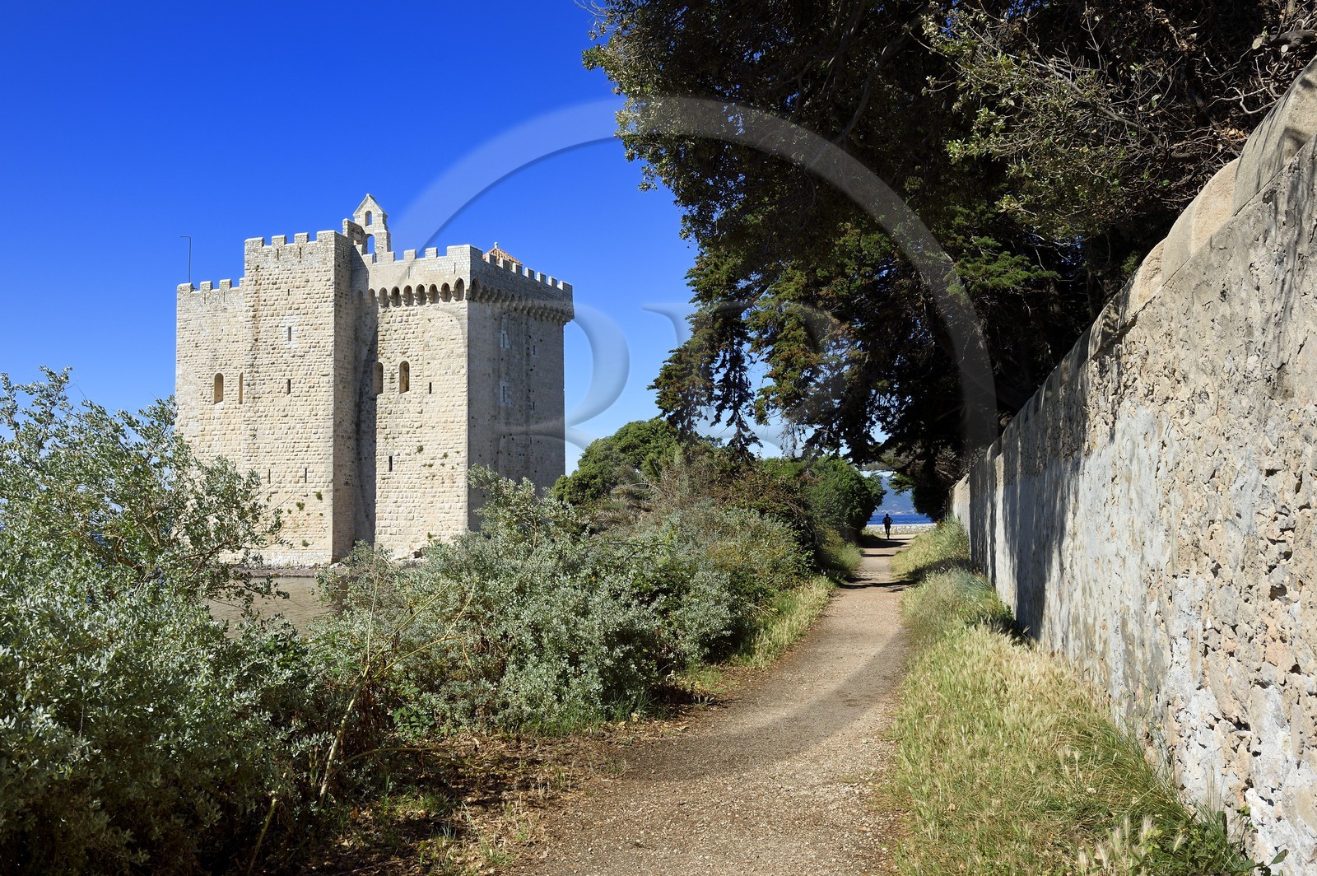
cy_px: 438
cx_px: 658
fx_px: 1133
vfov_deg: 42.3
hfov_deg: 60.3
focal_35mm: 31
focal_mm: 31
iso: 200
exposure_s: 1/250
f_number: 13
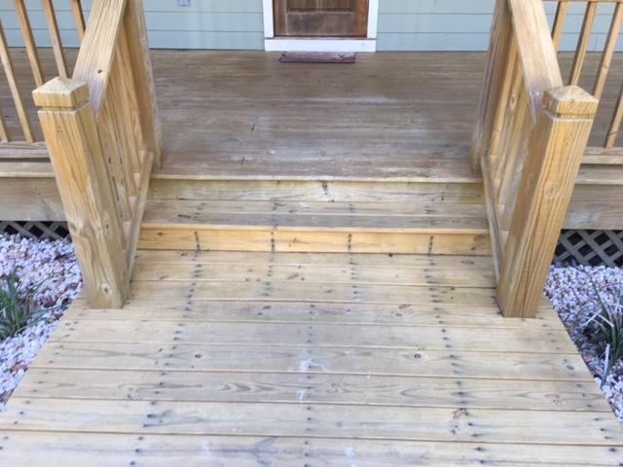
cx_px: 312
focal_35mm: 29
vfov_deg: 48.2
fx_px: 522
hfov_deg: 61.7
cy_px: 234
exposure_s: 1/60
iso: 25
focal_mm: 4.15
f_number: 2.2
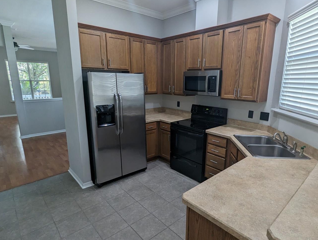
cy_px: 123
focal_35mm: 20
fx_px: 184
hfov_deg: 81.6
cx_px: 170
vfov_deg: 66.1
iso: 109
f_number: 2.2
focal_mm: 2.35
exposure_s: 1/60
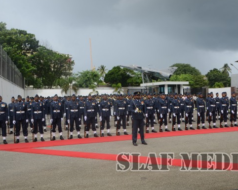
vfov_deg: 42.2
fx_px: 246
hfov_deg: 51.5
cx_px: 130
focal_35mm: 35
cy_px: 94
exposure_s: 1/200
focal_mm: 20
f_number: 10
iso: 160
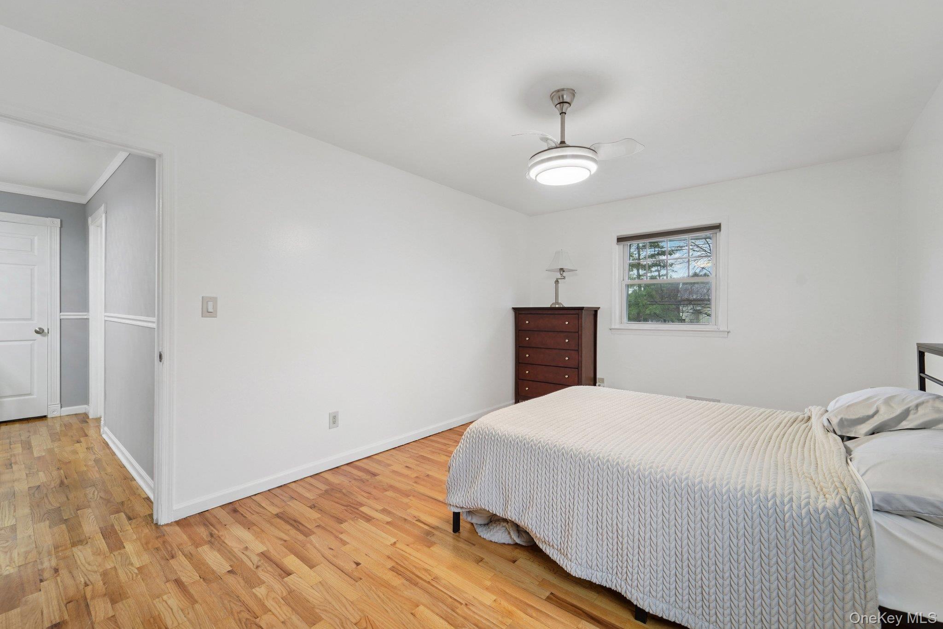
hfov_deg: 104.3
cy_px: 314
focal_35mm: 14
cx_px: 472
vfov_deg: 81.2
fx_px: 367
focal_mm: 14
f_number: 8
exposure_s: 1/6
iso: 400
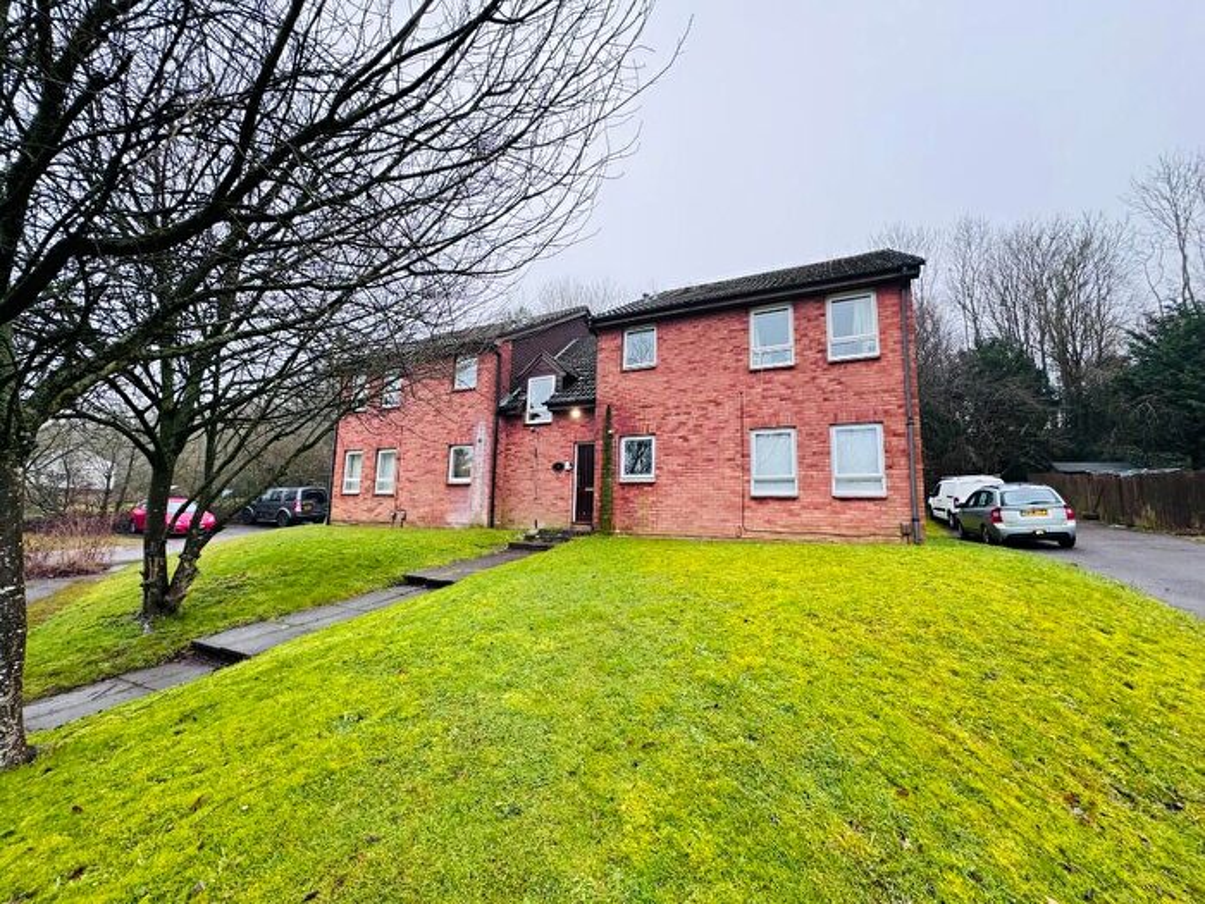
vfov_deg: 85.7
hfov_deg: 102.1
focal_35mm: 14
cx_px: 602
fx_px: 487
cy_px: 452
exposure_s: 1/99
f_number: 2.2
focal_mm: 2.22
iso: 50
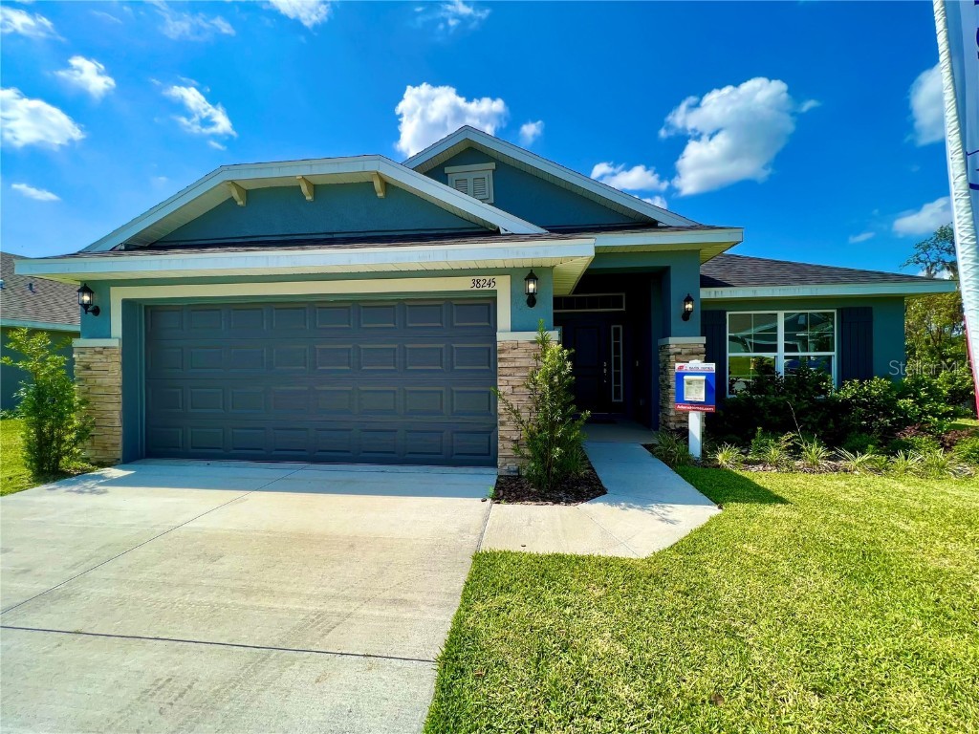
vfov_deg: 89.9
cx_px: 490
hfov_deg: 106.2
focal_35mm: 13
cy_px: 367
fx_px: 368
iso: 32
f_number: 1.8
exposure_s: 1/847
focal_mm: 1.57
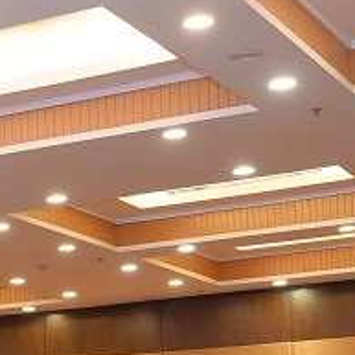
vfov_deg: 13.2
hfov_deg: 12.4
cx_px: -311
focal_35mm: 127
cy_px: 464
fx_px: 1474
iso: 3200
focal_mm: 24
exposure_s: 1/100
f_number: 4.5
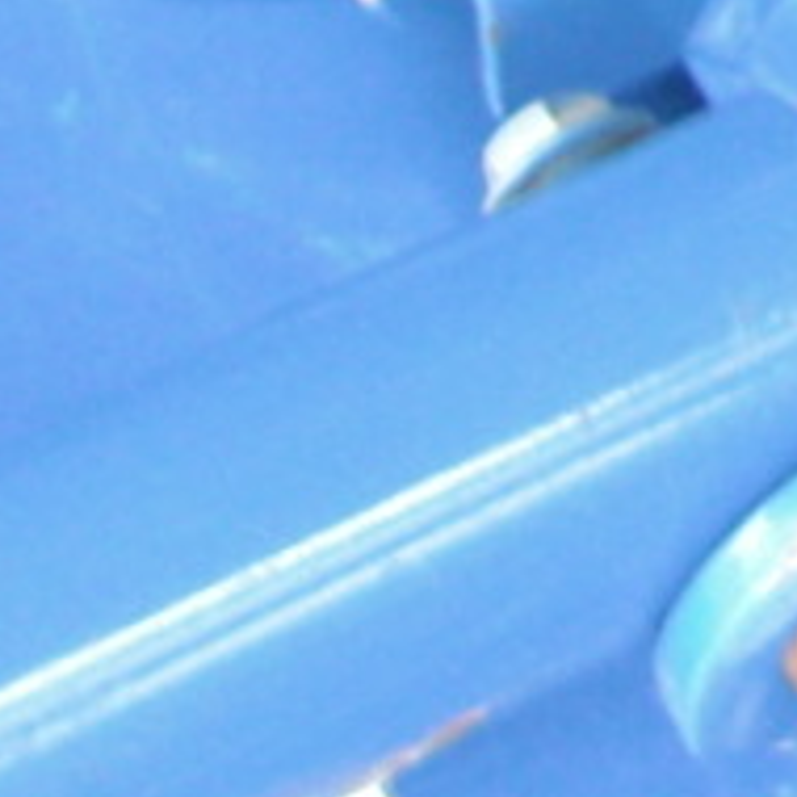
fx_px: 5418
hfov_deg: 7.6
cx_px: 2177
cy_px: -1321
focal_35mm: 208
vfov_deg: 7.6
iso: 200
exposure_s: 1/80
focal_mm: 4.9
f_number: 2.6
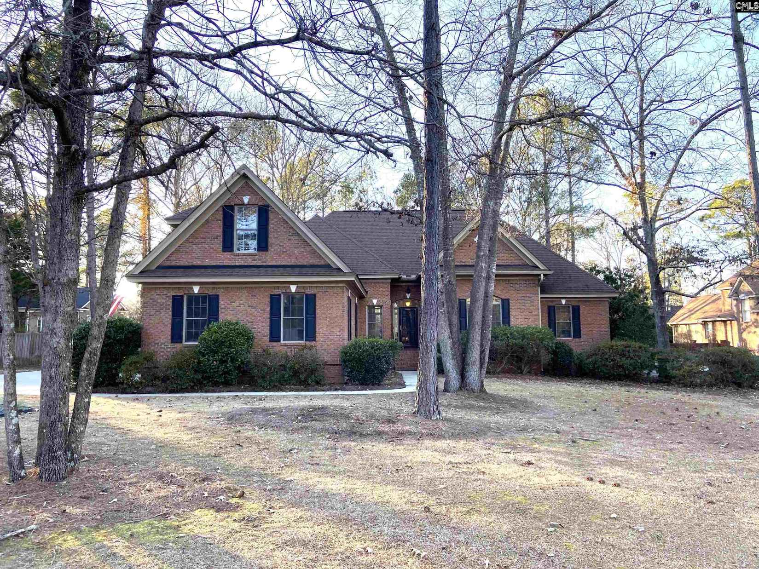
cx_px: 380
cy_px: 284
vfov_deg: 53.1
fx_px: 570
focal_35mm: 26
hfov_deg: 67.3
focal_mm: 4.25
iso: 32
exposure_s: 1/266
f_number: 1.8
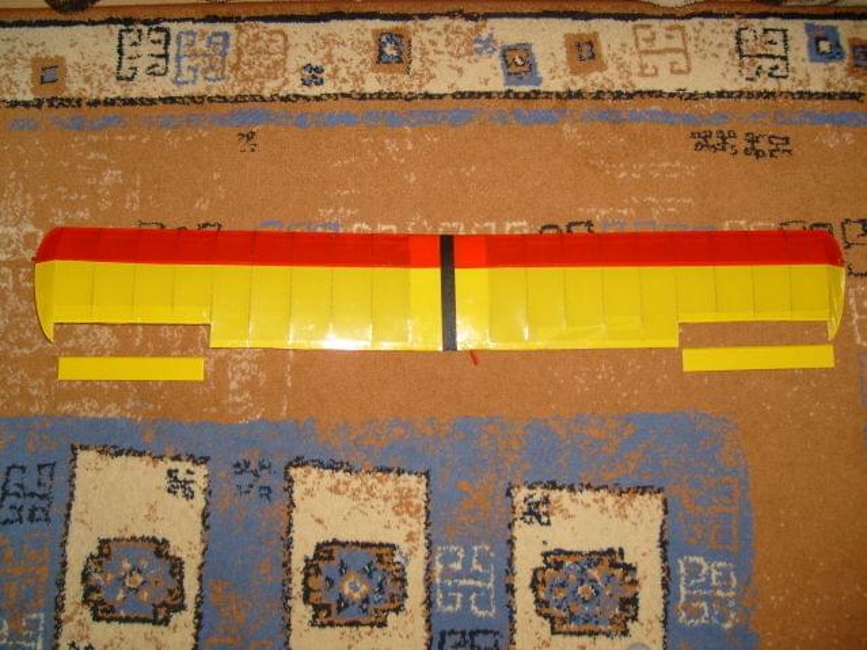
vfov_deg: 40.7
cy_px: 325
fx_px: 876
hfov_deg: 52.6
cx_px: 434
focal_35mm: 35
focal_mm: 5.8
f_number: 2.8
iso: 100
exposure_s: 1/45
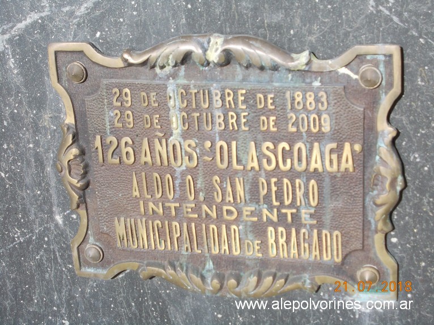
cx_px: 217
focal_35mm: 71
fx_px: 890
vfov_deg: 20.7
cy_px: 162
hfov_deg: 27.4
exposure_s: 1/400
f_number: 4.3
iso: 80
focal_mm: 10
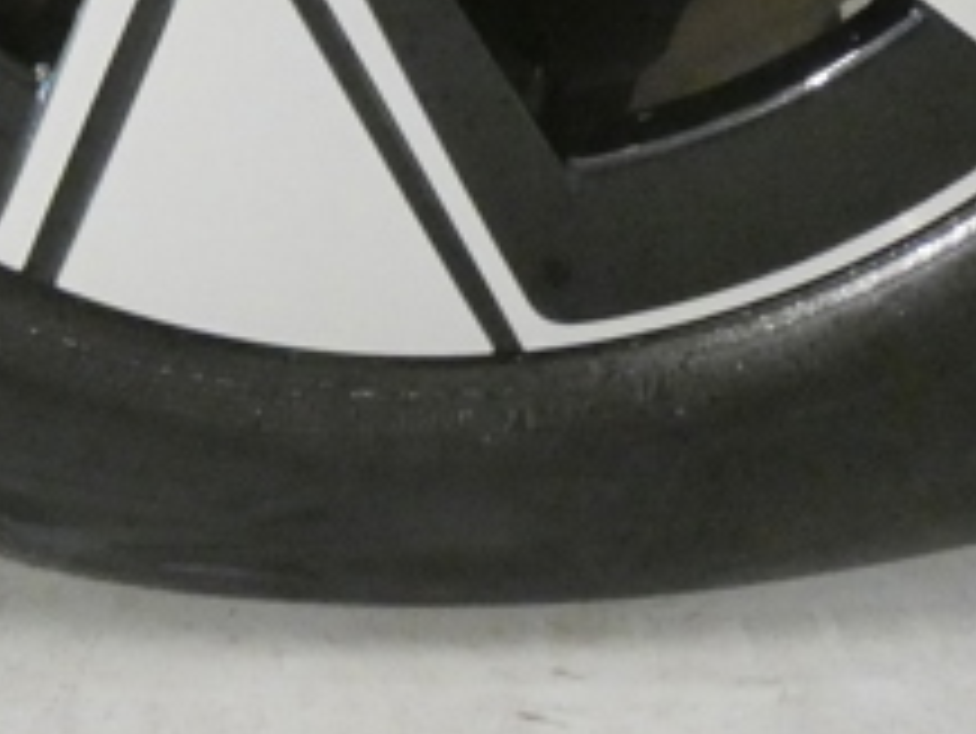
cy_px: -572
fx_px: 3639
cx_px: 418
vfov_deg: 10.8
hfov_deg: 15.3
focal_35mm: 129
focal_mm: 6.2
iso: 1600
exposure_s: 1/50
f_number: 3.4
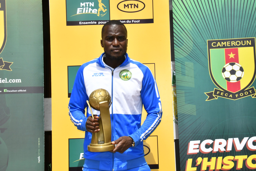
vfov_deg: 26.0
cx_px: 128
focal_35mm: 52
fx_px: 370
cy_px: 86
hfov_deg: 38.2
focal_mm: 35
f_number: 29
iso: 1600
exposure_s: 1/250
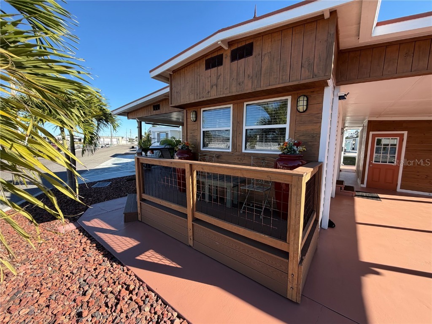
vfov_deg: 85.7
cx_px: 216
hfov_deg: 102.1
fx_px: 175
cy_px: 162
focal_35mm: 14
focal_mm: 2.22
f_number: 2.2
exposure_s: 1/569
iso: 40
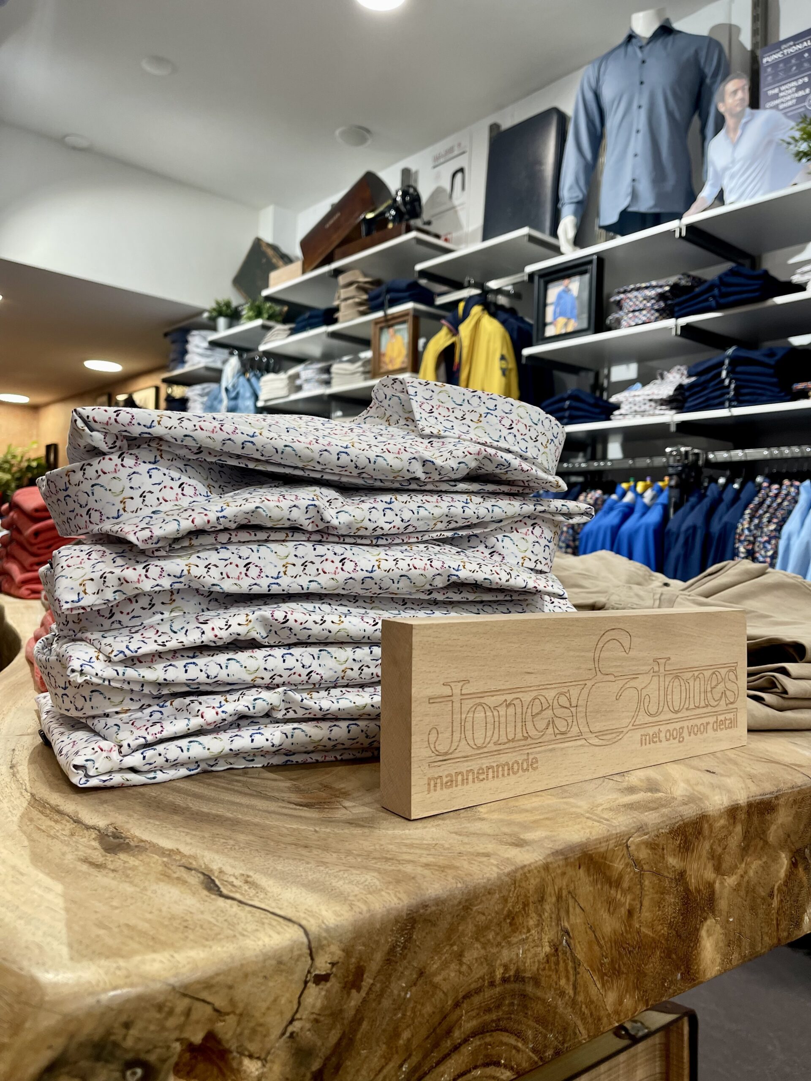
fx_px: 812
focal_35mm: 26
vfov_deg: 67.3
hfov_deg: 53.1
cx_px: 406
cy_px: 540
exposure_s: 1/100
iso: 100
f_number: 1.6
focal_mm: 5.1
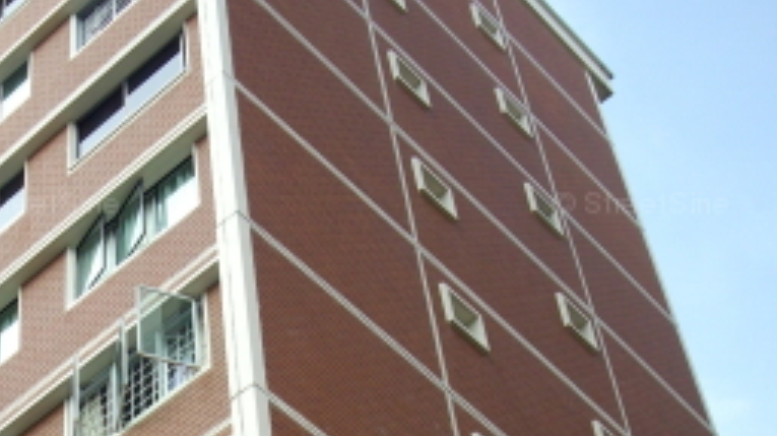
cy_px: 512
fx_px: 1791
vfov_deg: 13.5
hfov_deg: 24.1
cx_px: 171
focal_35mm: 87
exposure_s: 1/320
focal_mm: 6.2
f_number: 2.8
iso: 80
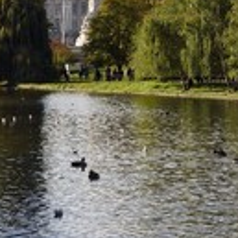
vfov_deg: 9.1
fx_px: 1501
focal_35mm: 193
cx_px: 4
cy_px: 105
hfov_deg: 9.0
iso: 400
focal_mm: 70
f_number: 13
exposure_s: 1/400
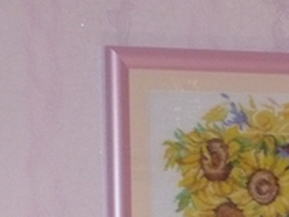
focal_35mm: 328
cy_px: 293
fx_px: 2738
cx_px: 392
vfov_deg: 4.5
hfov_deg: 6.0
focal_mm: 17.4
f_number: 5
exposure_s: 1/30
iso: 400
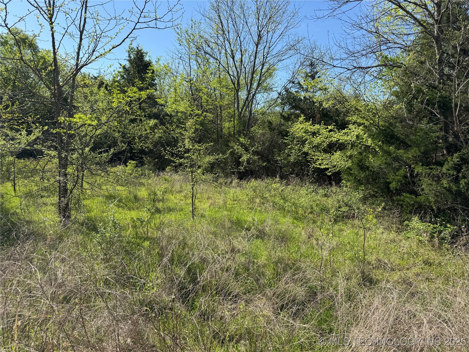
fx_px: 325
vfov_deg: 56.8
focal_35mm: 24
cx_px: 234
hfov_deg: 71.6
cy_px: 176
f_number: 1.78
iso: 80
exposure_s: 1/2506
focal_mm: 6.76
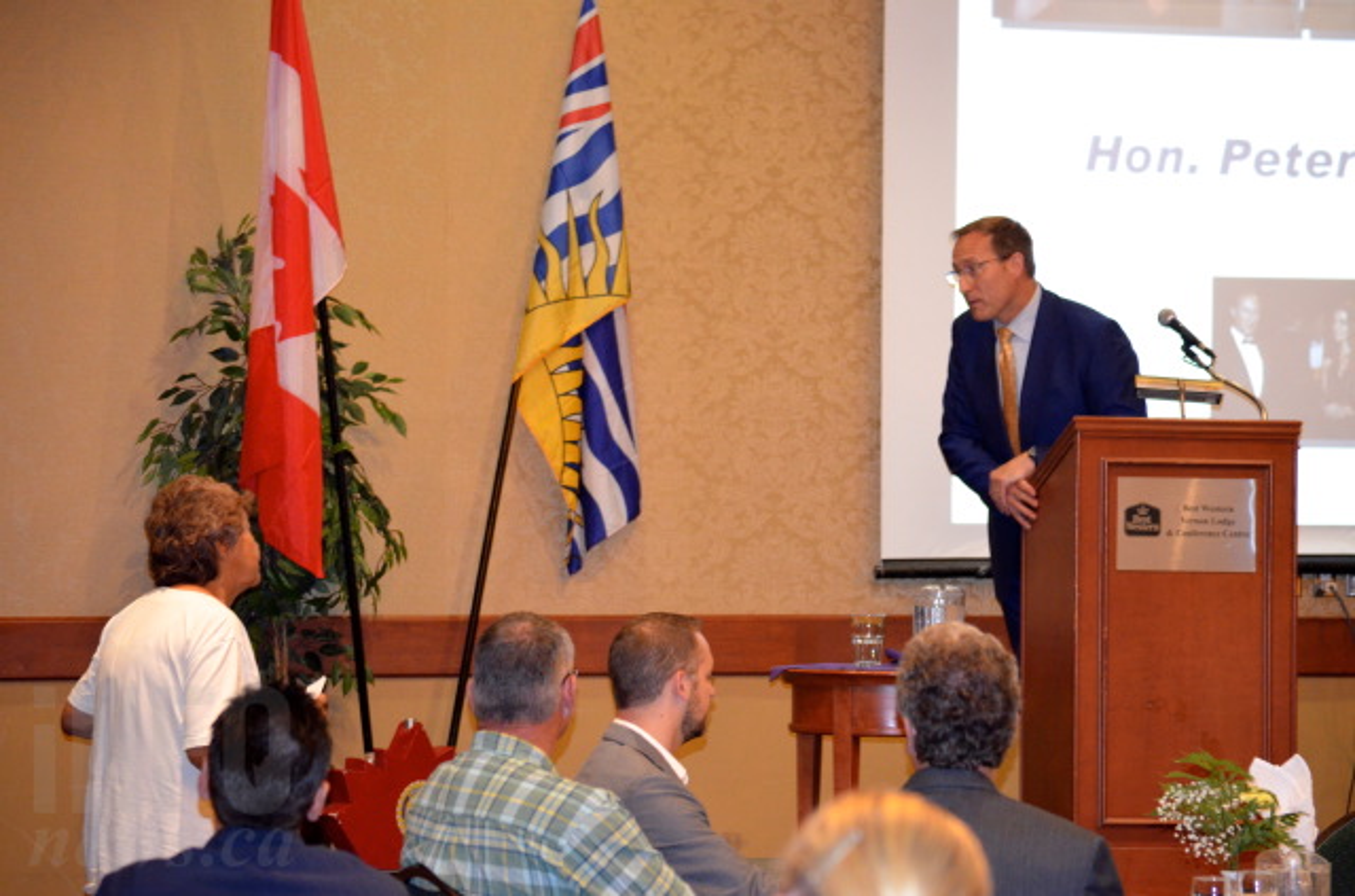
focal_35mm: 123
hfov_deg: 16.7
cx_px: 678
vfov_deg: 11.1
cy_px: 448
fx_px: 4617
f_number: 4.2
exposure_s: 1/60
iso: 2500
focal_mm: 82
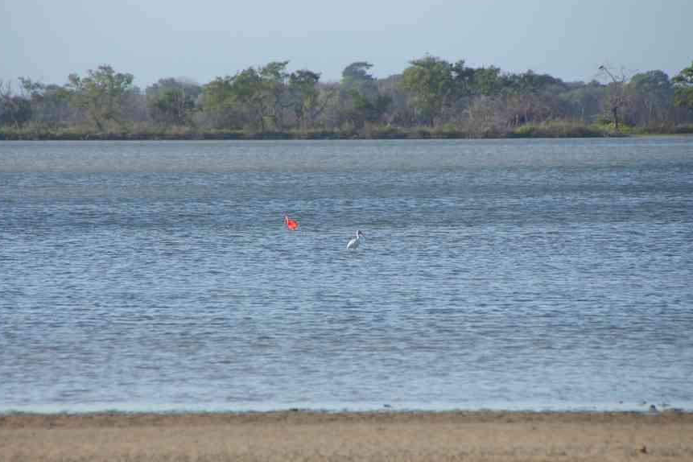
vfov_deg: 3.2
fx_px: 8373
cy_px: 234
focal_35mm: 435
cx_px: 317
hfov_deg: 4.7
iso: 800
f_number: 10
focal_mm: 250
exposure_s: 1/320
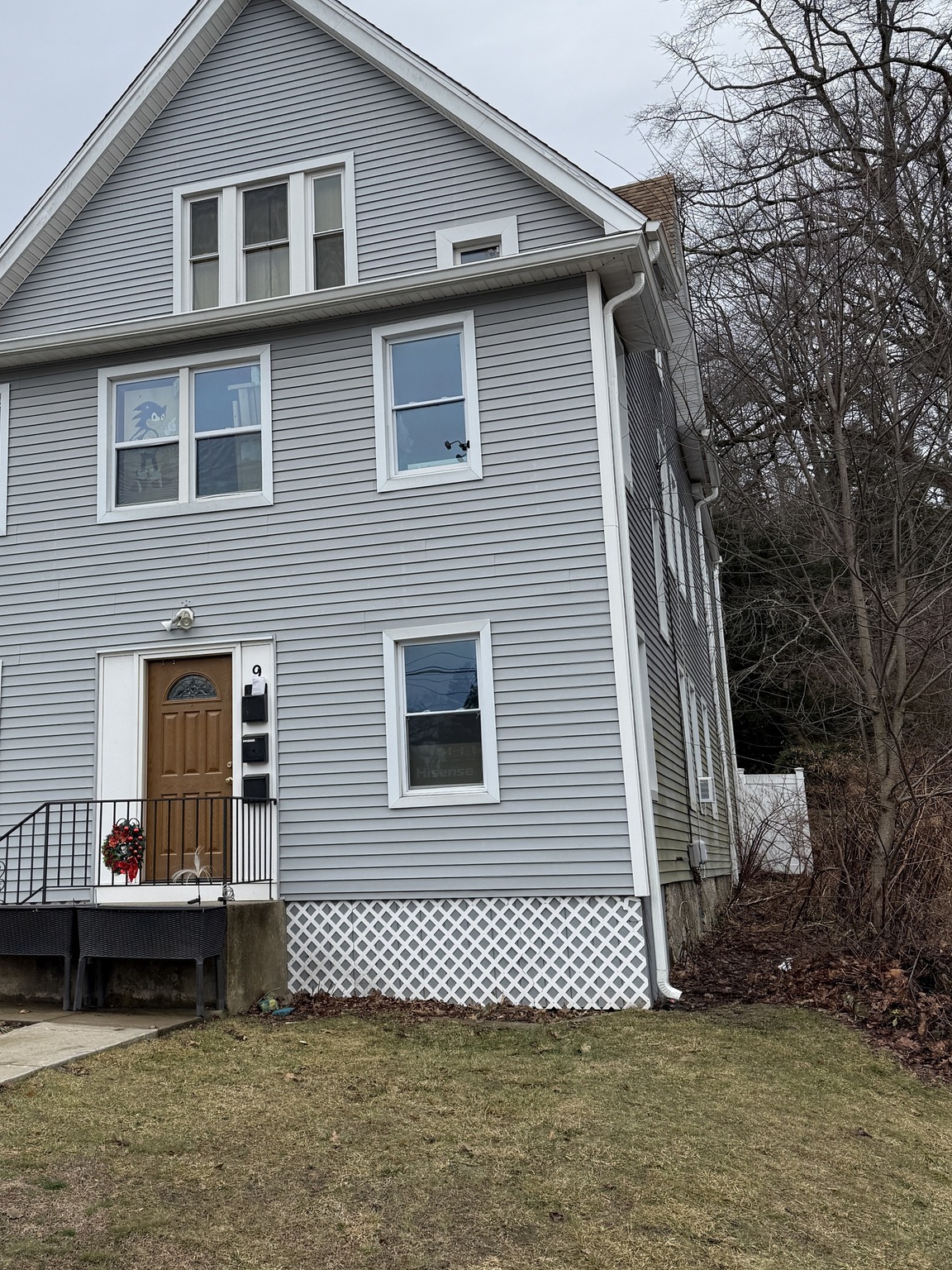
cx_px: 347
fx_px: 1320
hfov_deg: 39.4
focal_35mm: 36
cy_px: 571
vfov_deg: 51.3
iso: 80
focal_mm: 6.76
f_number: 1.78
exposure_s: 1/2000
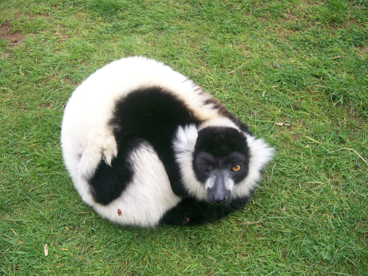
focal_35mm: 35
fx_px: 372
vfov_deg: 40.7
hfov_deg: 52.6
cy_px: 138
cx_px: 184
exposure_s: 1/146
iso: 80
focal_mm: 5.8
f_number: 2.8
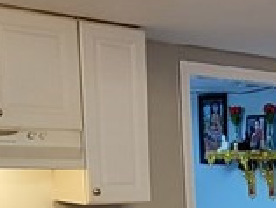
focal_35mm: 84
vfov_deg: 16.1
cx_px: 384
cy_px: 313
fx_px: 671
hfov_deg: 20.6
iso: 400
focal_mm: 2.2
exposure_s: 1/30
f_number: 2.2
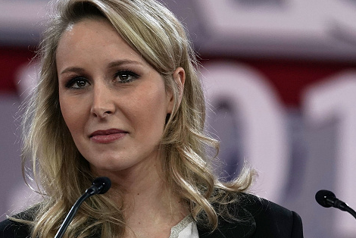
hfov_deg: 4.1
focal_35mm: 505
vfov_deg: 2.7
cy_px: 133
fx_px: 4997
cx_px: 192
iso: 1250
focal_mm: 400
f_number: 5.6
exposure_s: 1/640
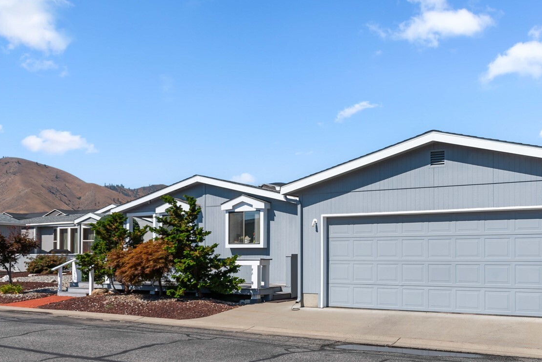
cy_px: 251
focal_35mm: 38
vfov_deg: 34.6
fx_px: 572
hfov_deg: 50.6
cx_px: 297
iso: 100
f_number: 8
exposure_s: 1/500
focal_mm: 25
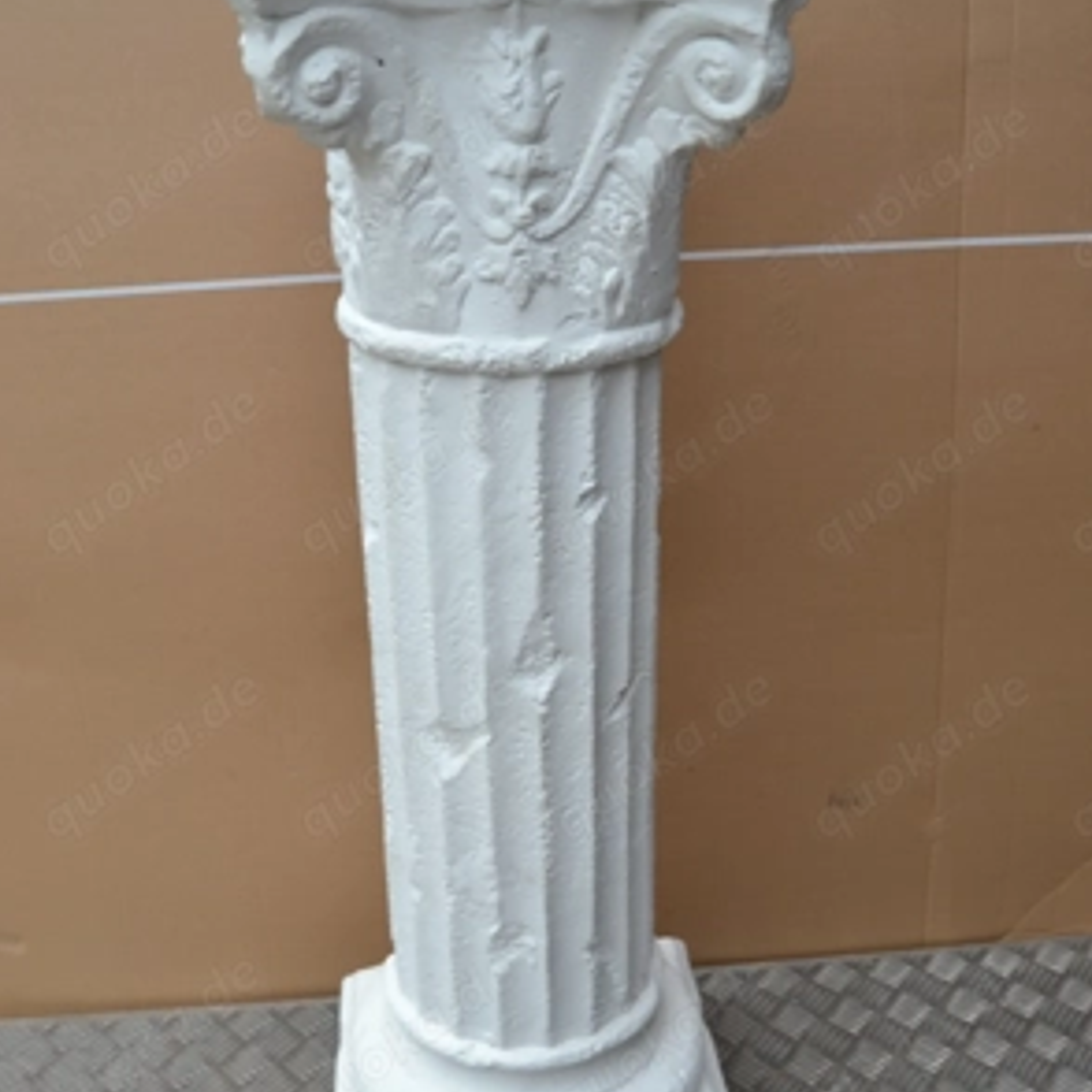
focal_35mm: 39
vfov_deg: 42.7
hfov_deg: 42.8
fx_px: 1392
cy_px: 620
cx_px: 542
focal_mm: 20
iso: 220
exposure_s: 1/60
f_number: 5.6
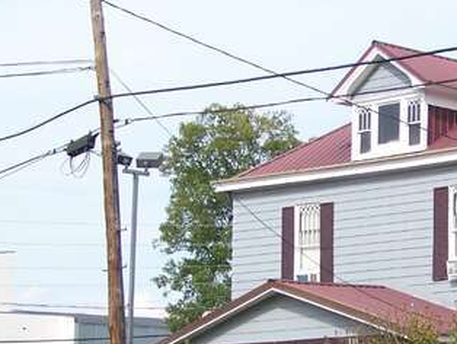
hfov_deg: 14.0
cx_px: 402
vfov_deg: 10.6
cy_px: 294
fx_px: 1850
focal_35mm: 140
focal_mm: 9.36
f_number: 3.2
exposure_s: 1/500
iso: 64
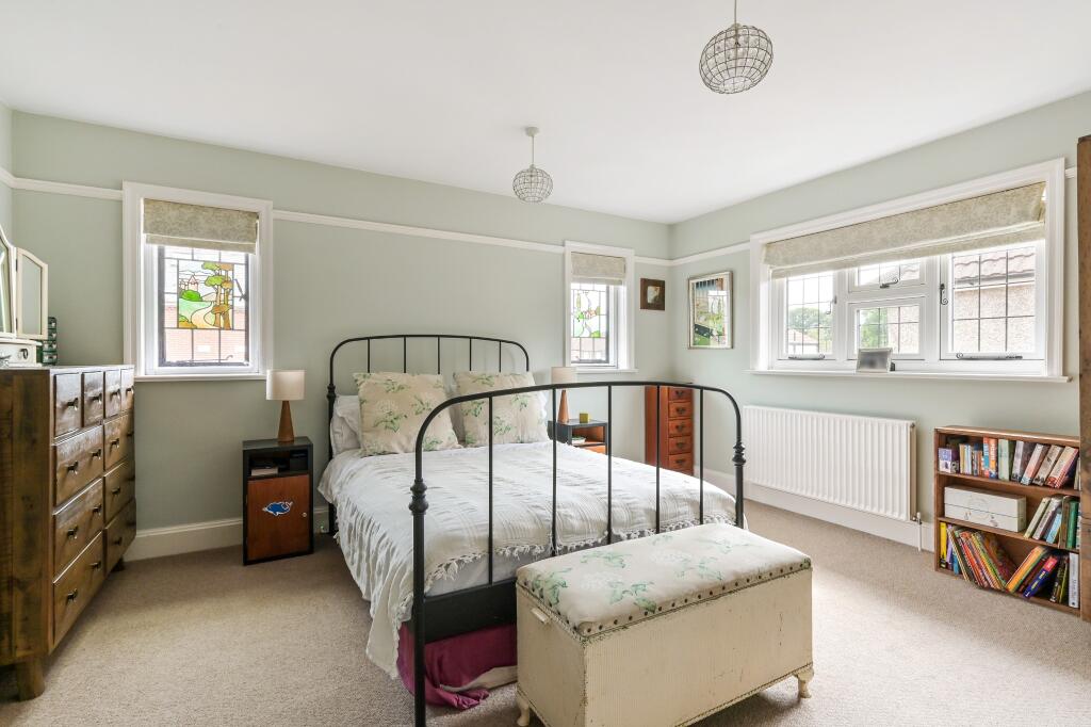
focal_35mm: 17
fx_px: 515
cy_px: 364
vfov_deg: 70.4
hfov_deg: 93.3
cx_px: 546
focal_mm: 17
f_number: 14
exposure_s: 1/6
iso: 400
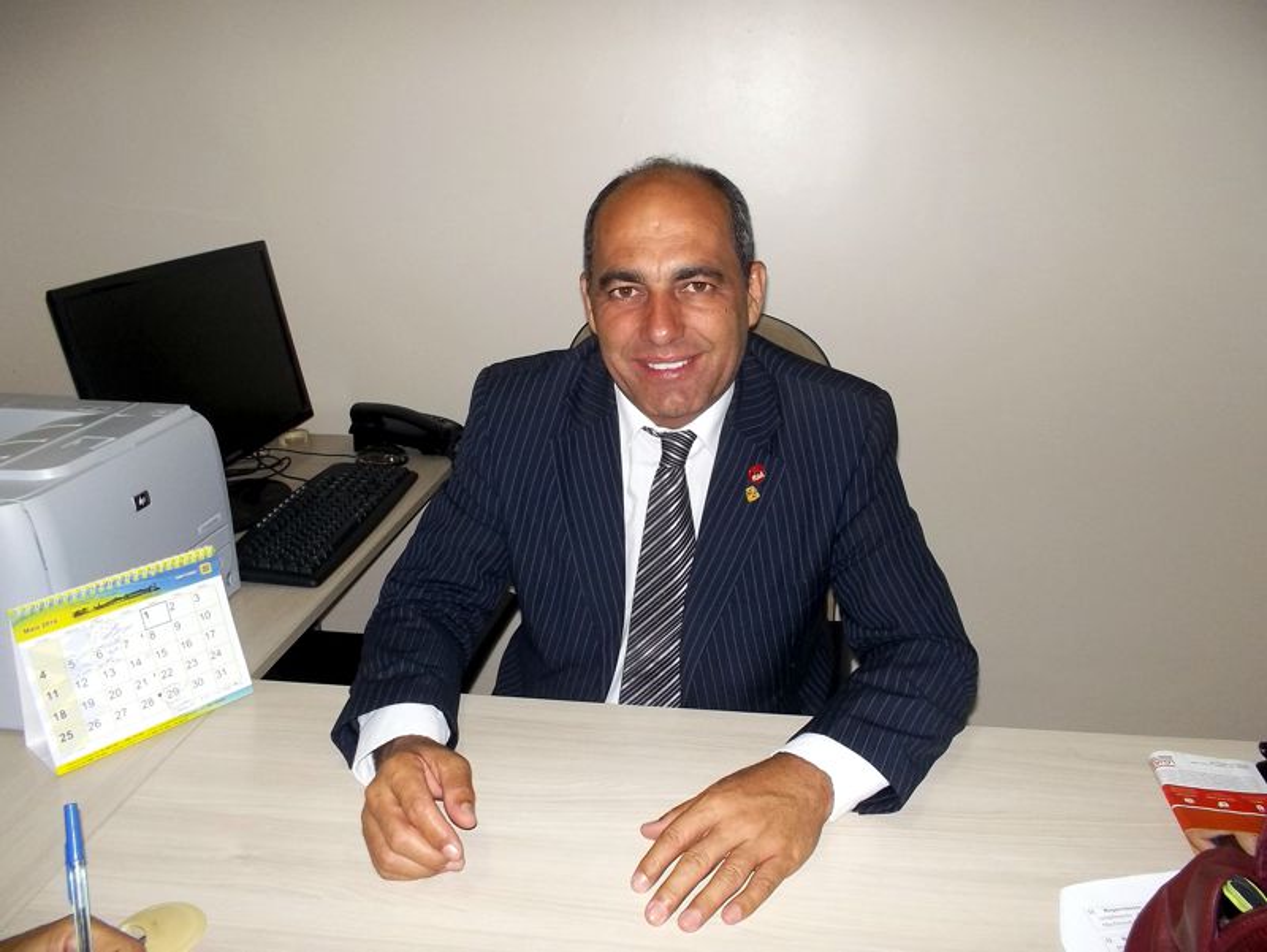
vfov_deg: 48.3
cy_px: 476
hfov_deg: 61.6
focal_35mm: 29
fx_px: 1062
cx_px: 634
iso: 160
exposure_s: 1/30
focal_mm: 4.1
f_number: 3.3
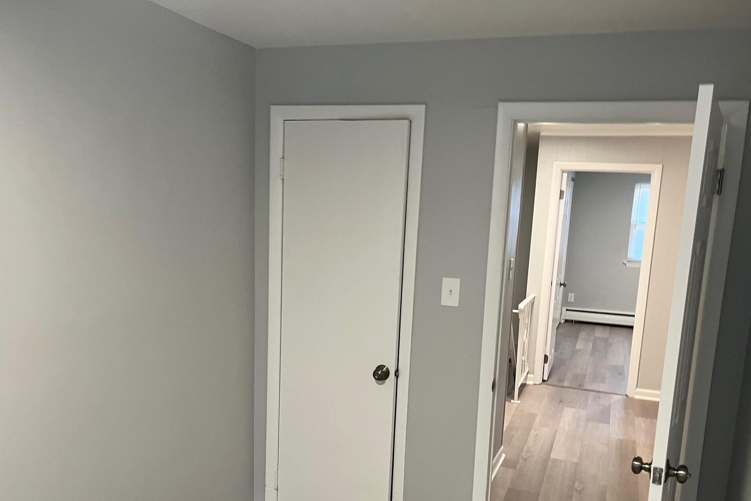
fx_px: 647
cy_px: 320
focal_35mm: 31
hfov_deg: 60.3
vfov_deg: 42.0
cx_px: 364
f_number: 1.6
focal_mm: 5.1
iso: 160
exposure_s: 1/60
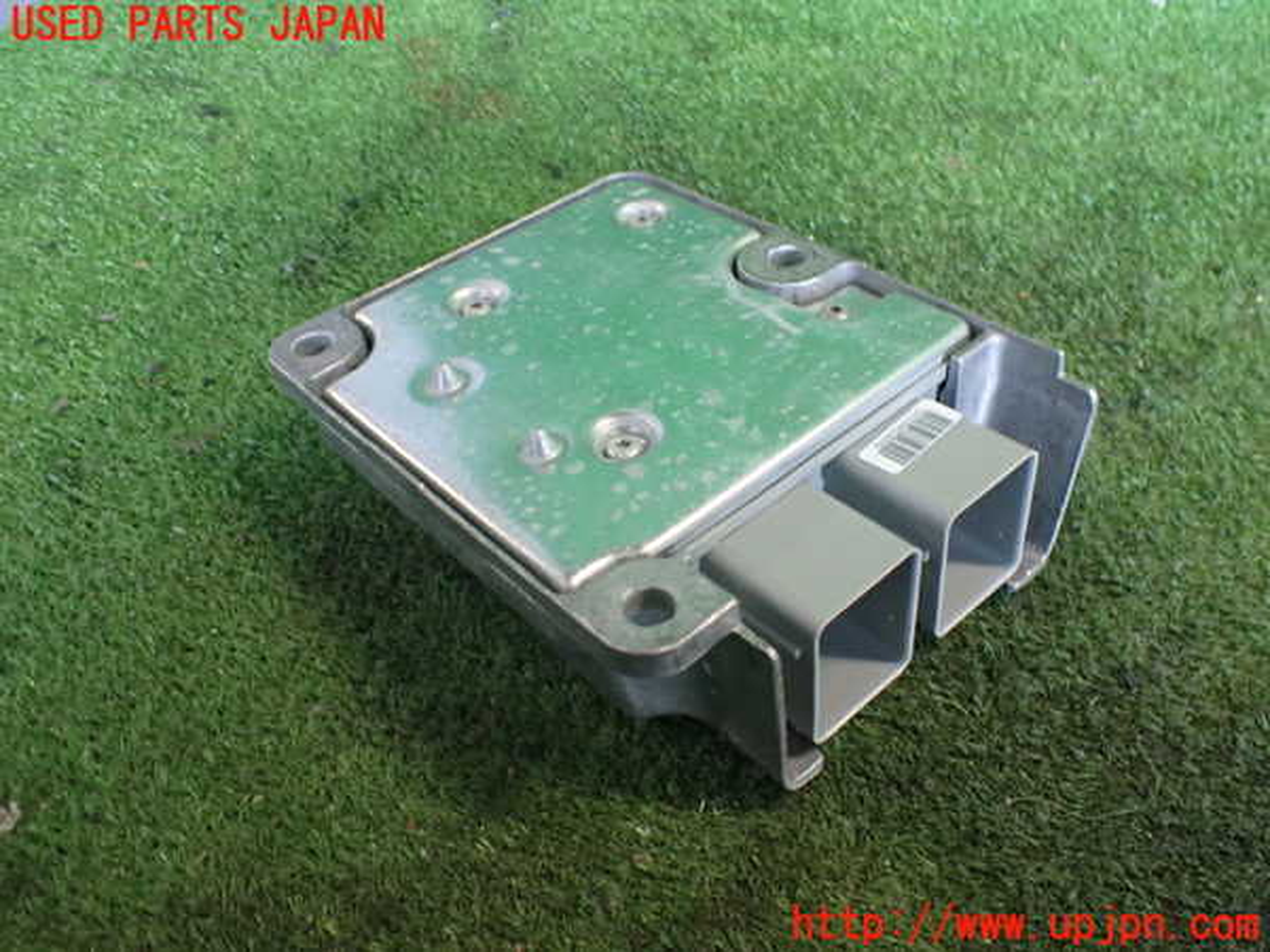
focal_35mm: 30
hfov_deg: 60.0
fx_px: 1101
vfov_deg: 46.8
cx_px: 635
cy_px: 476
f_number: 2.3
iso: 800
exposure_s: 1/100
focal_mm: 5.4
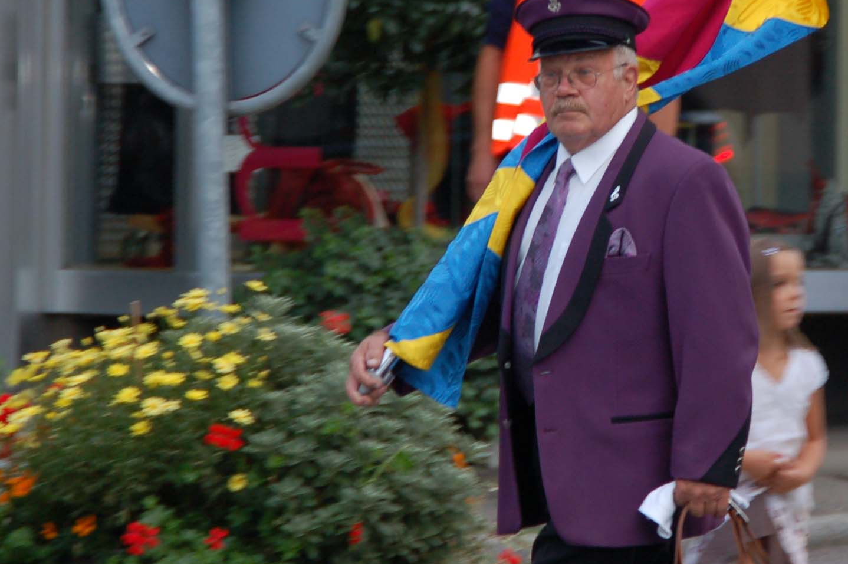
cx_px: 708
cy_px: 188
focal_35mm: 408
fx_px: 9602
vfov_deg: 3.4
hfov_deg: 5.1
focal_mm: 130
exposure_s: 1/100
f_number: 6
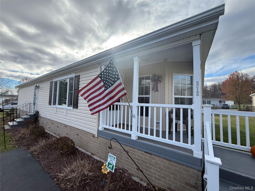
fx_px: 103
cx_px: 128
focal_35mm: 14
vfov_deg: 85.7
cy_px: 96
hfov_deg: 102.1
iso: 64
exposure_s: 1/559
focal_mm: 2.22
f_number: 2.2
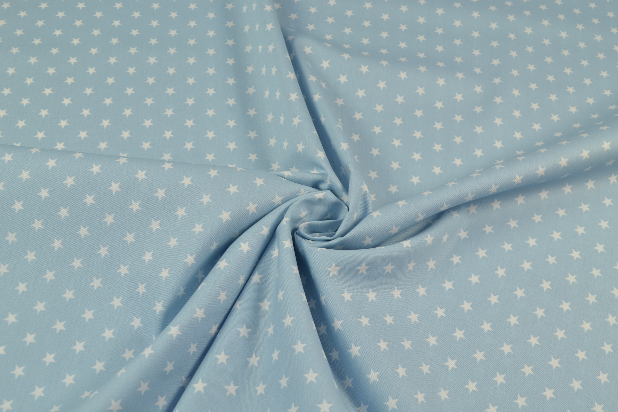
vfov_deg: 31.9
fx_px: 721
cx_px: 309
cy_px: 206
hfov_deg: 46.4
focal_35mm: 42
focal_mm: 28
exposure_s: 1/15
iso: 100
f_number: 8
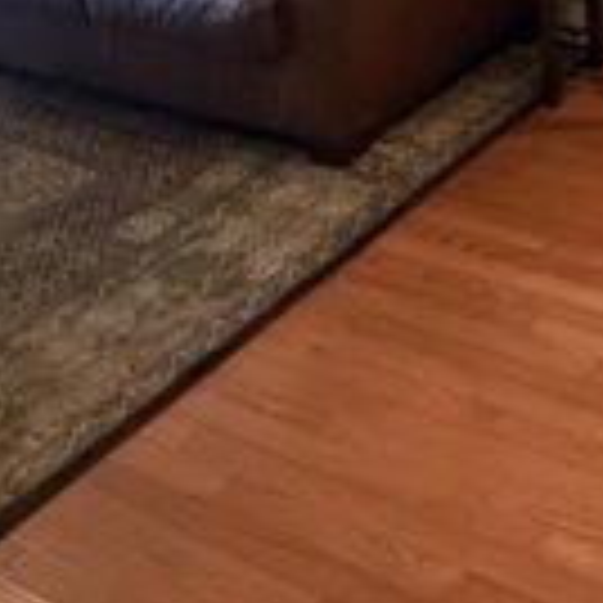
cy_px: -297
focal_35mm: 59
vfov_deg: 23.4
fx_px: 1163
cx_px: 675
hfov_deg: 26.6
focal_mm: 2.22
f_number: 2.2
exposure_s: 1/60
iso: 640
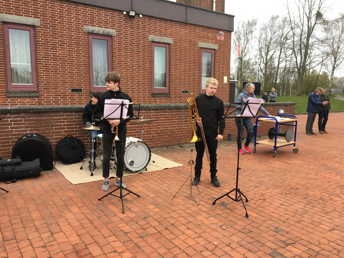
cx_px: 172
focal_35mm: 29
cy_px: 129
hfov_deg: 61.7
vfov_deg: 48.2
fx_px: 288
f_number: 2.2
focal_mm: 4.15
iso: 25
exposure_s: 1/33
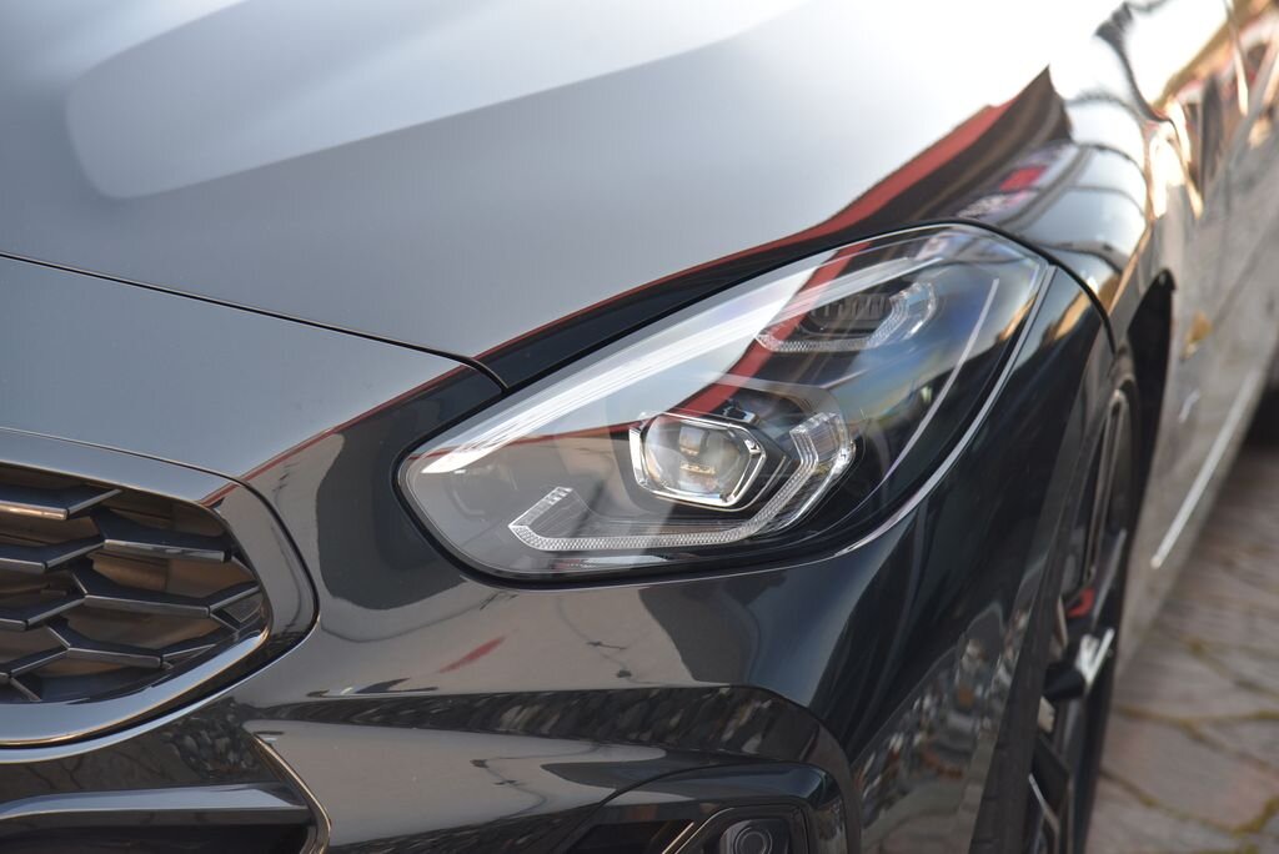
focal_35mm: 120
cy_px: 427
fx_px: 4266
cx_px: 640
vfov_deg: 11.4
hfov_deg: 17.1
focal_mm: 120
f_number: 4.5
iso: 500
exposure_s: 1/80
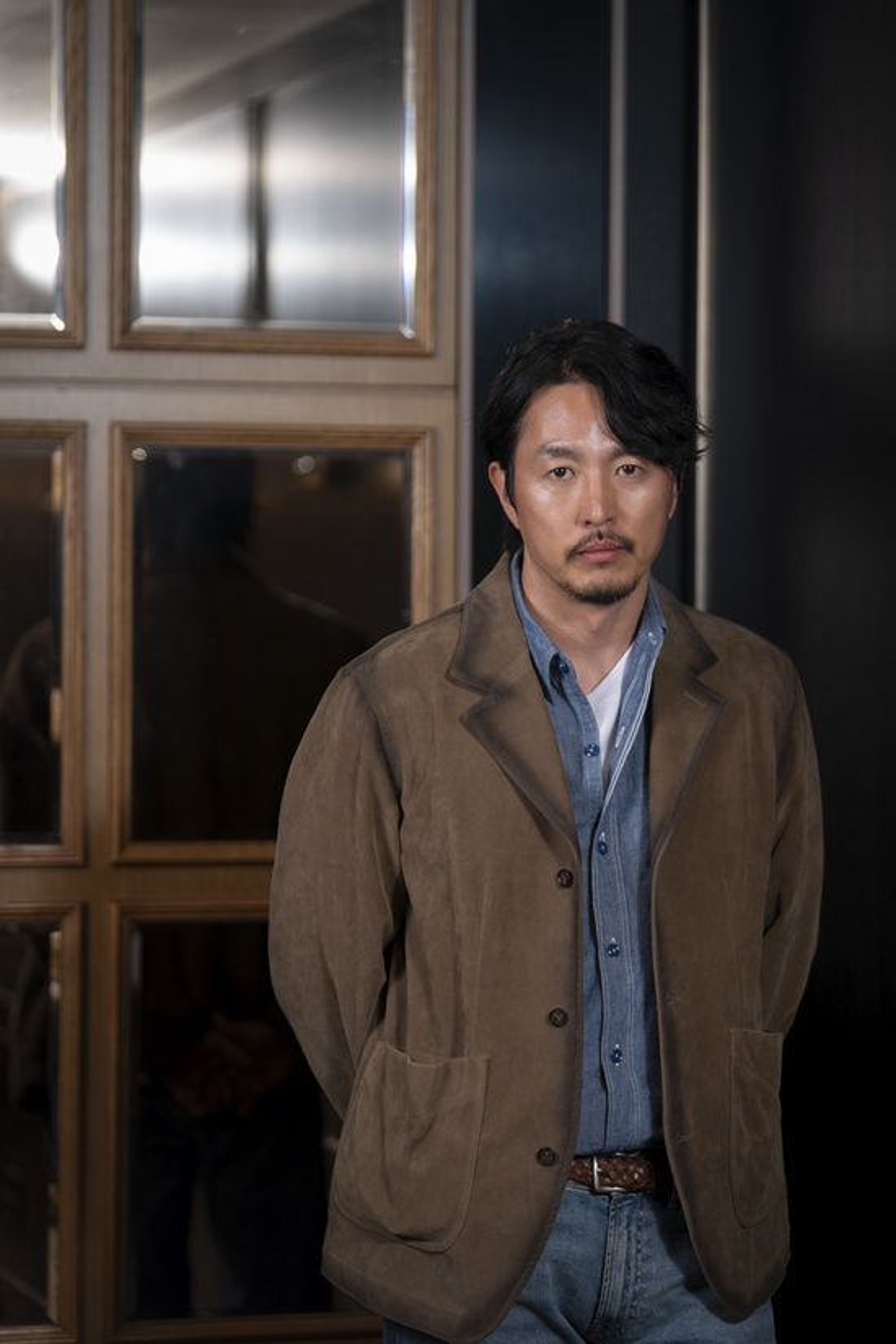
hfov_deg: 11.3
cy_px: 672
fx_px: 4517
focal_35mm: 121
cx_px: 448
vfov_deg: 16.9
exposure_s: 1/160
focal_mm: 121
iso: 100
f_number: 2.8
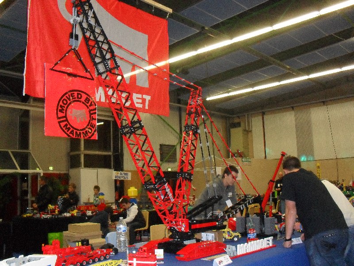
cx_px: 177
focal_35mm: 35
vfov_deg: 40.7
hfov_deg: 52.6
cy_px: 133
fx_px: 358
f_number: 3.2
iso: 400
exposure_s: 1/45
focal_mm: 6.3
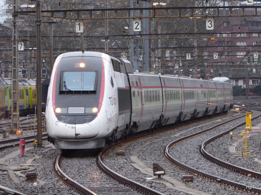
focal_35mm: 333
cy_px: 98
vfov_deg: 4.5
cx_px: 130
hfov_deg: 6.0
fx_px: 2511
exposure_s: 1/20
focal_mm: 53.8
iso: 400
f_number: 5.8
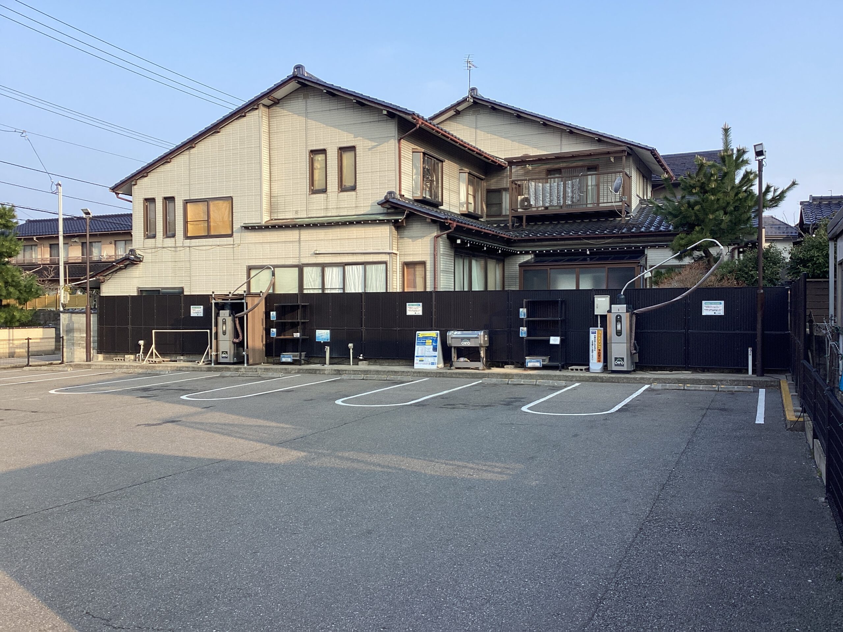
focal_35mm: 31
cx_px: 422
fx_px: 755
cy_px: 316
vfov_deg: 45.4
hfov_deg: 58.4
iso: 25
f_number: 2.4
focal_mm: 3.3
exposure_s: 1/525
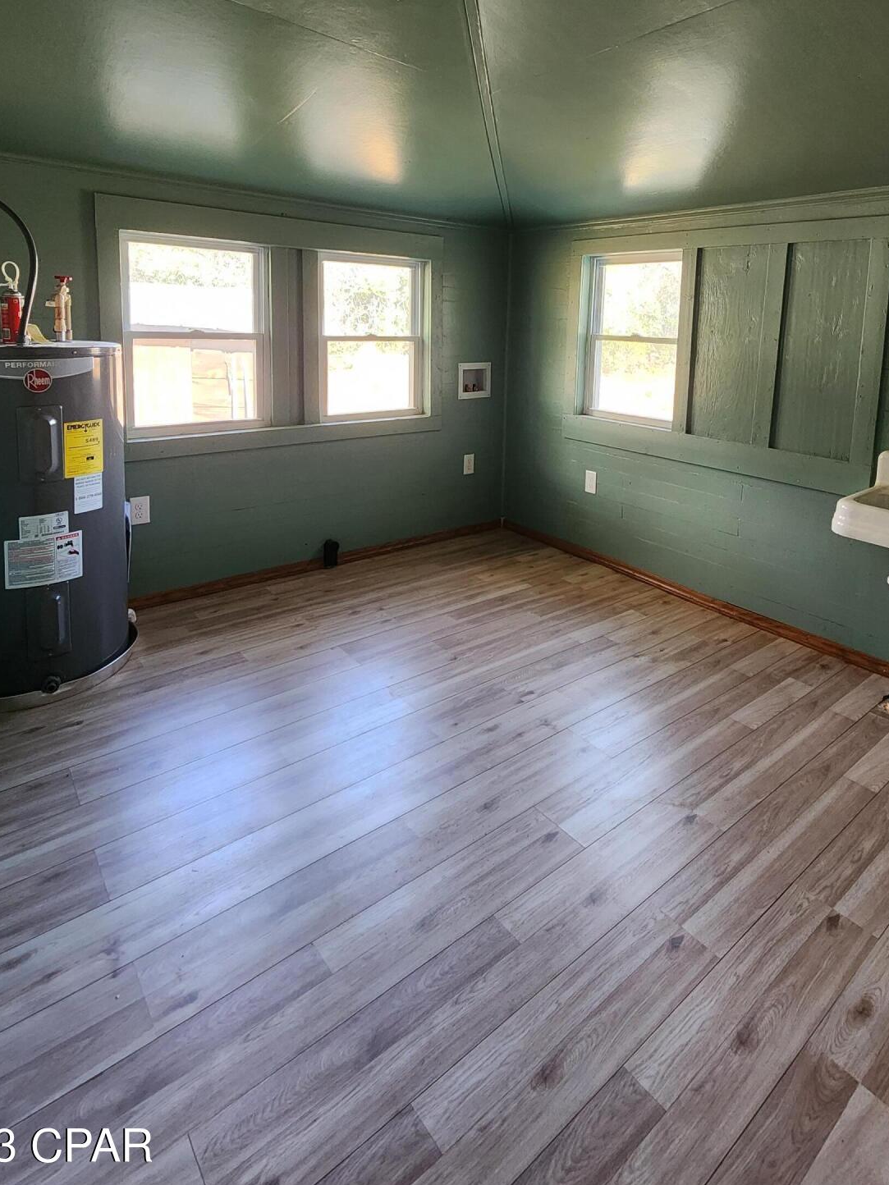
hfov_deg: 71.4
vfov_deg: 84.9
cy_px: 400
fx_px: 616
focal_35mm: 18
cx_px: 493
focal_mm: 2.2
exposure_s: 1/40
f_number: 2.2
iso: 320
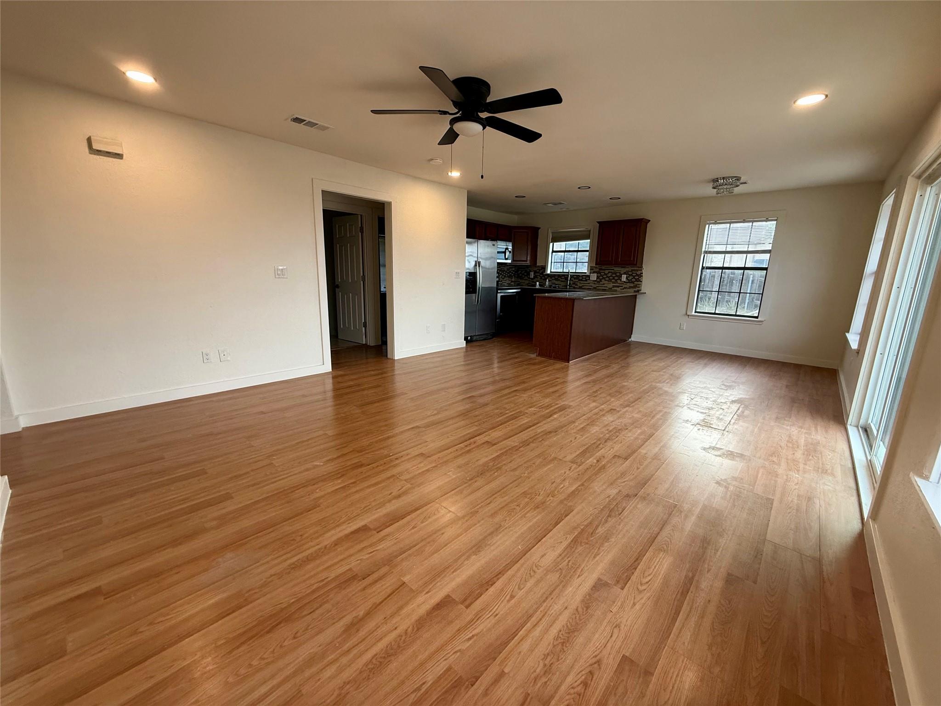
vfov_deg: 85.7
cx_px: 470
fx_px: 381
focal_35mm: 14
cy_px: 353
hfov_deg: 102.1
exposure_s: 1/99
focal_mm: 2.22
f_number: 2.2
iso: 160
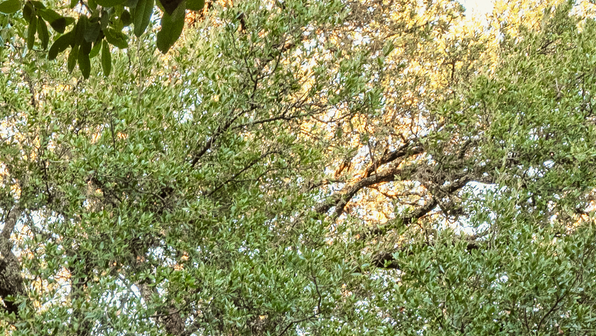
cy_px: 955
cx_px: -254
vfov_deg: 10.1
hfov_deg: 20.1
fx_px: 1486
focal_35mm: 94
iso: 320
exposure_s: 1/3
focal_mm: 20.6
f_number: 13
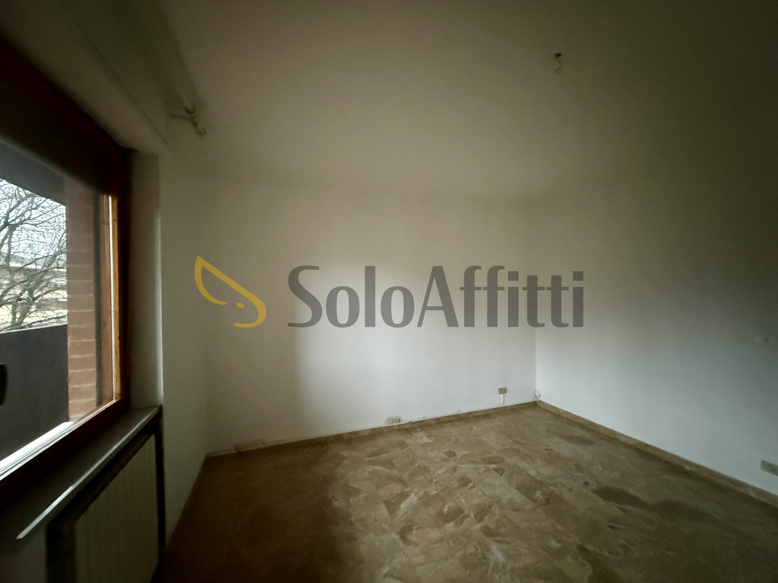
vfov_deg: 85.7
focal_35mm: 14
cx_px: 389
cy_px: 292
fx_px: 315
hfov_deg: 102.1
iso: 1600
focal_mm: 2.22
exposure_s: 1/33
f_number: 2.2
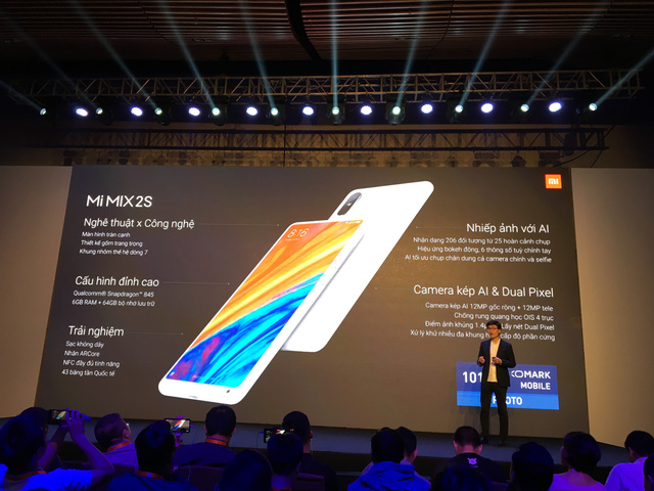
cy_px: 246
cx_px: 327
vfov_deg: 48.2
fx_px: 548
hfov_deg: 61.7
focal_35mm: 29
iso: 64
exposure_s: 1/33
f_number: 2.2
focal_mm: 4.15
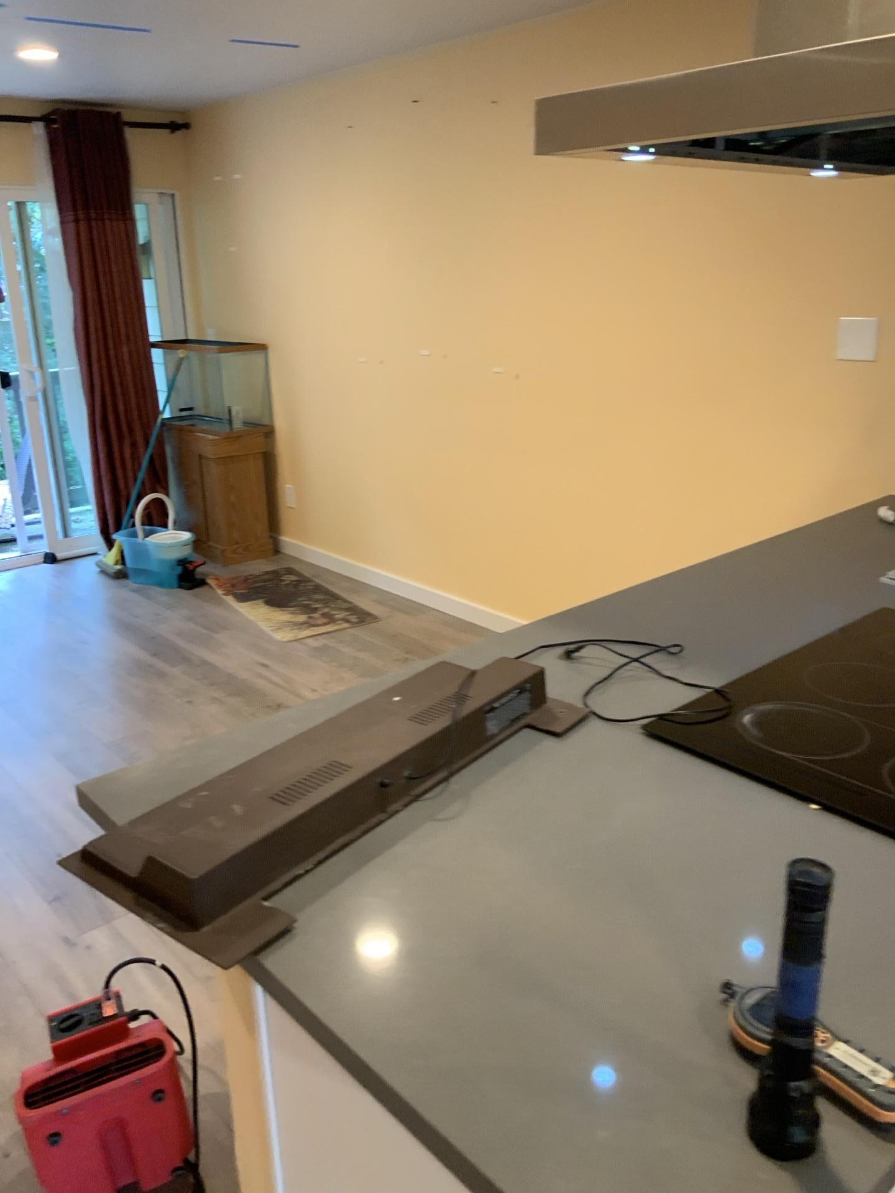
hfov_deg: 48.2
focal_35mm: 29
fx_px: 1000
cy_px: 596
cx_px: 448
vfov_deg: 61.7
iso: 160
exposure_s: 1/60
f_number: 1.8
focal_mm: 3
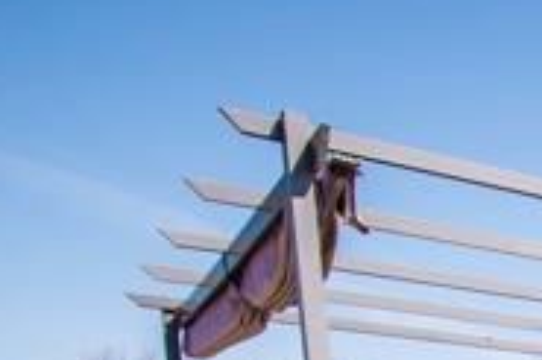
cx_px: 873
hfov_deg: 23.1
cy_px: 762
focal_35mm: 65
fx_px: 978
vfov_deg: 15.6
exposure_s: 1/500
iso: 100
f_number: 5
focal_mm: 10
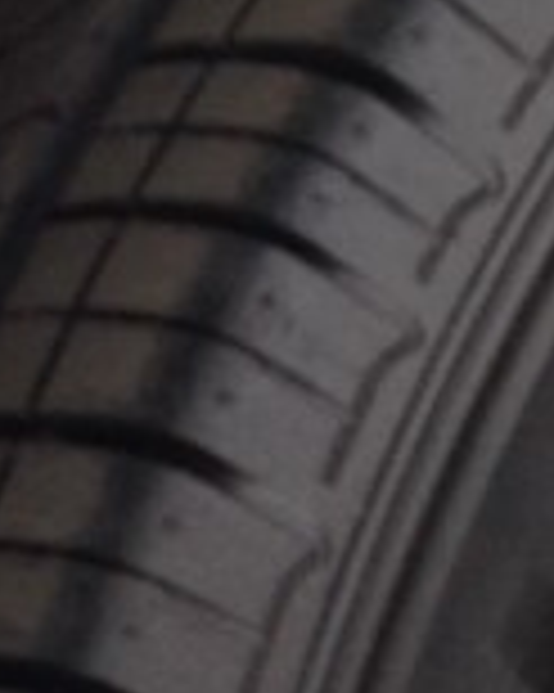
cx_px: 631
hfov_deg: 7.2
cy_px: 1390
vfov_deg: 8.6
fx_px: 4390
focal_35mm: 214
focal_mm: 4.12
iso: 64
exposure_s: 1/120
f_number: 2.4
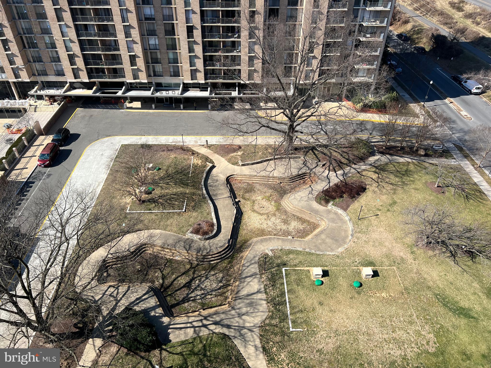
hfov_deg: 67.3
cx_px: 246
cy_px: 184
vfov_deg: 53.1
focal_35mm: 26
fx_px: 369
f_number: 1.5
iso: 50
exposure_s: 1/2404
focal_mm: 5.7
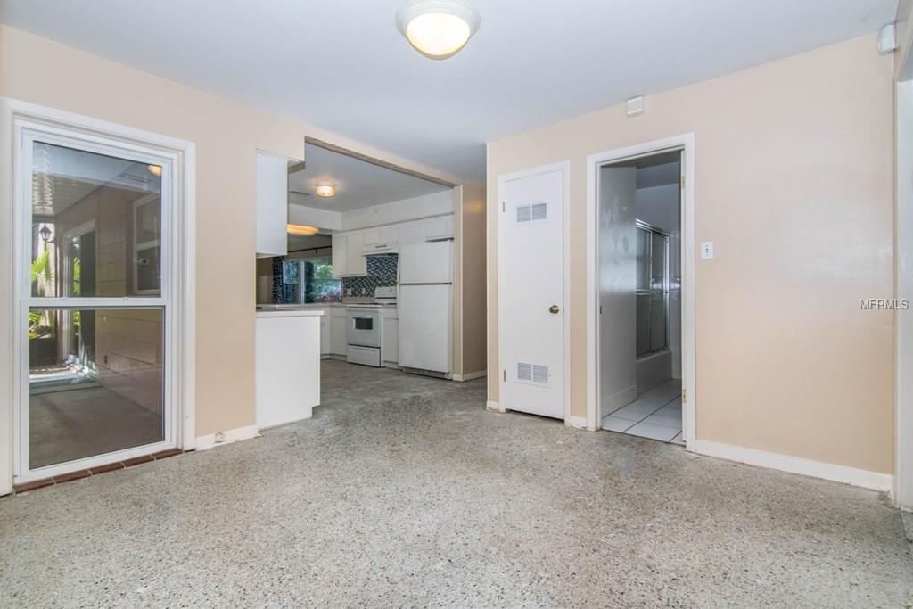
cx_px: 456
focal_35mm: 16
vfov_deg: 72.1
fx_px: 418
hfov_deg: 95.0
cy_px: 304
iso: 640
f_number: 10
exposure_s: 1/80
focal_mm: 11
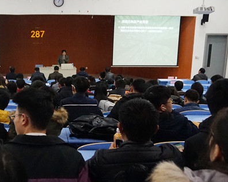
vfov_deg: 28.1
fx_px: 364
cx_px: 51
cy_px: 103
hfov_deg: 33.9
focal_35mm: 54
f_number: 4
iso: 3200
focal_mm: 19
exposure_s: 1/100
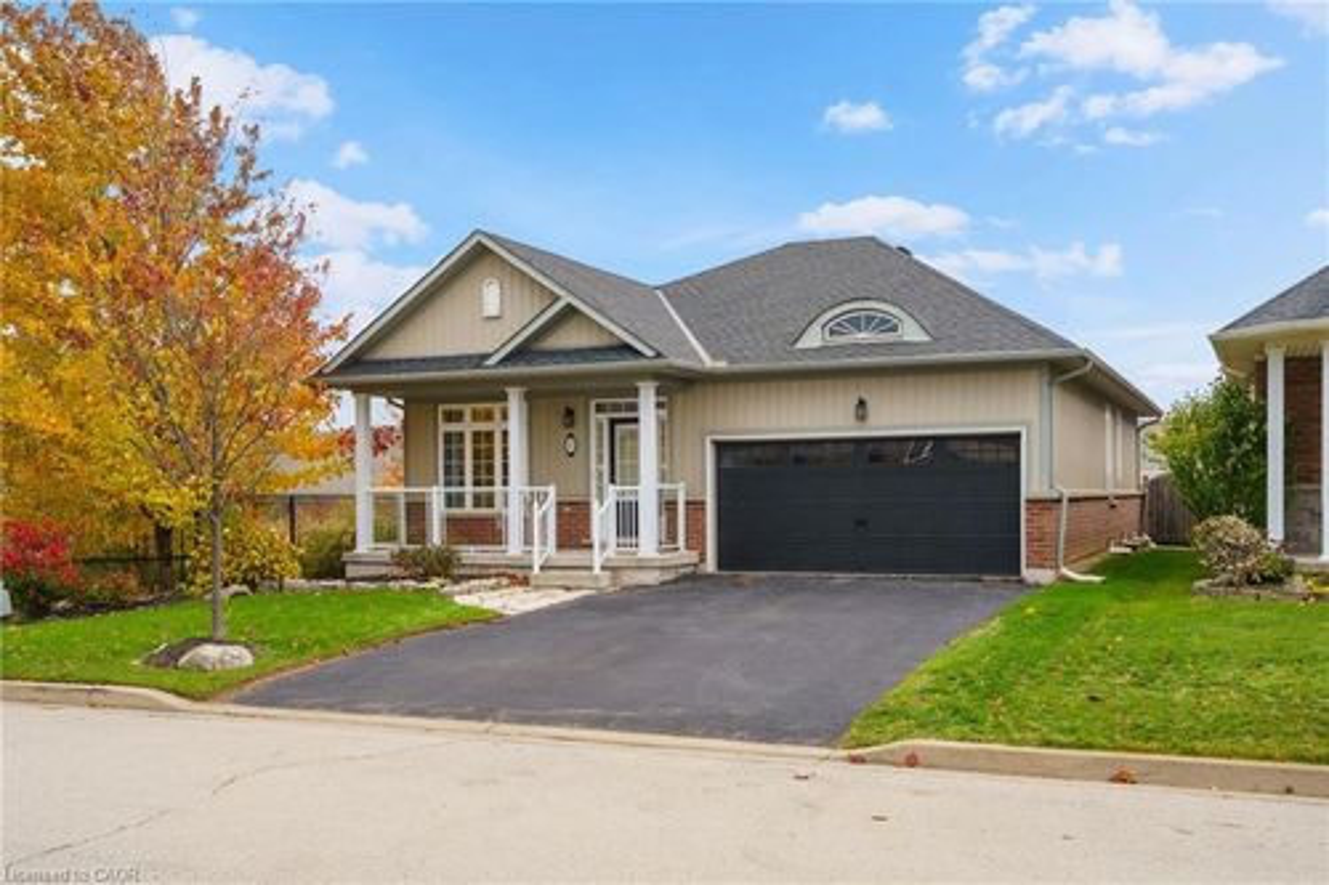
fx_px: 1292
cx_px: 664
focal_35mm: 35
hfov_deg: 54.5
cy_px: 442
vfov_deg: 37.8
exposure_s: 1/100
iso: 500
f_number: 9
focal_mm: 35
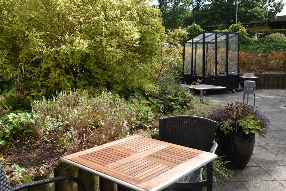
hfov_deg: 55.8
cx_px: 143
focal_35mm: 34
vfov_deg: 38.9
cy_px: 96
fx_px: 270
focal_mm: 34
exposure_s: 1/3200
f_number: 6.3
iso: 2000
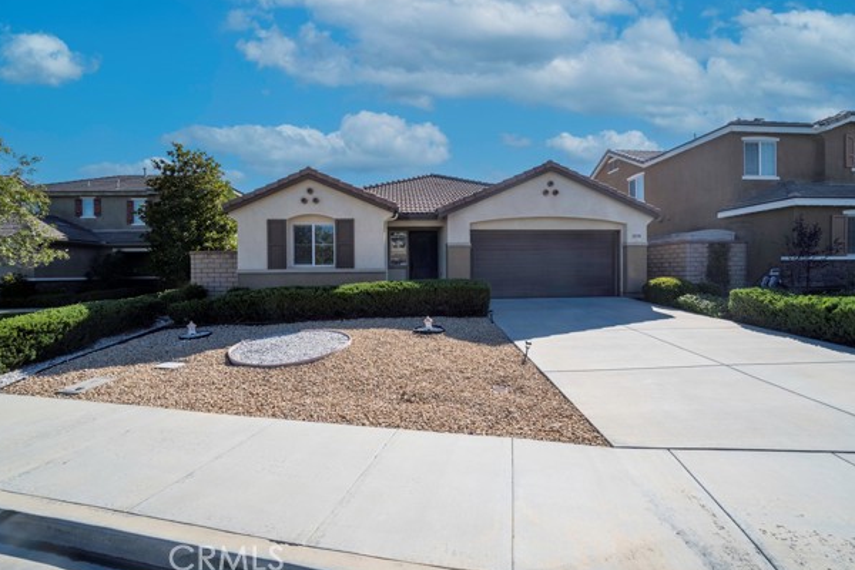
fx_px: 380
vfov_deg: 73.7
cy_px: 274
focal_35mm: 16
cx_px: 423
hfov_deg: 96.7
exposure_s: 1/3000
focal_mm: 10
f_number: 8
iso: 100
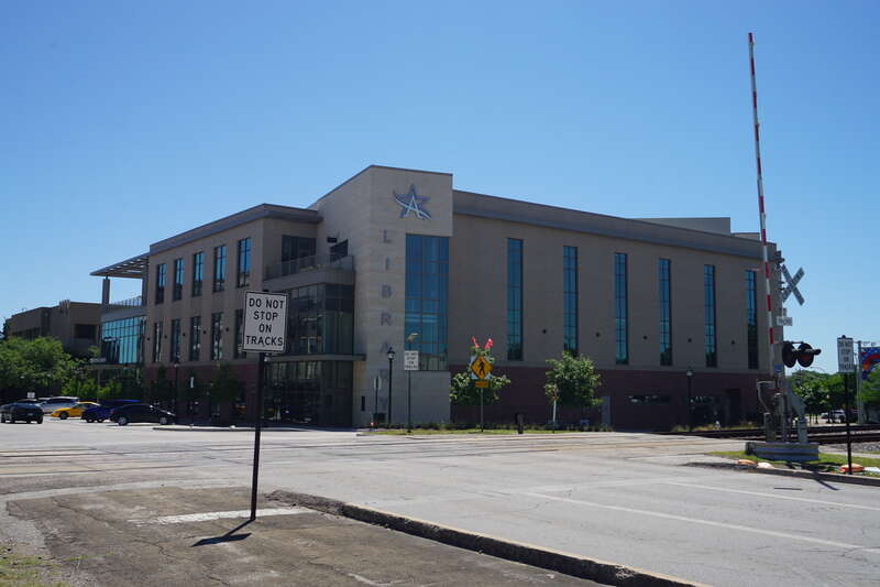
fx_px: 880
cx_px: 440
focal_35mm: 36
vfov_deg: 36.9
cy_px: 294
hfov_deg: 53.1
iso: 100
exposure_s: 1/160
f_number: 11
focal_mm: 24
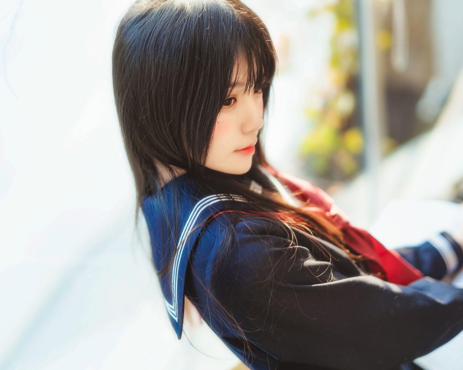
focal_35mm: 63
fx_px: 863
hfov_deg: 30.0
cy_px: 173
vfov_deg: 24.2
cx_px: 273
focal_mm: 50
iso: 100
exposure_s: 1/200
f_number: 1.4
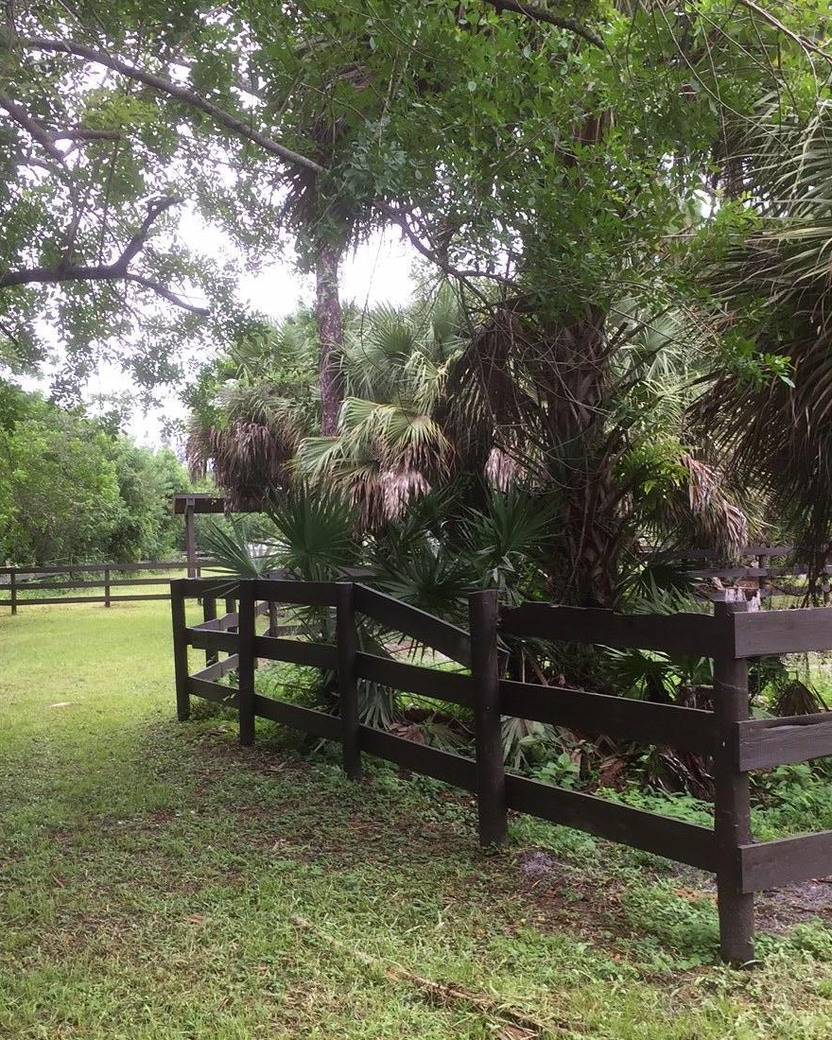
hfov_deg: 35.7
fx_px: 1293
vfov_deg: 43.7
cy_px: 592
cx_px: 410
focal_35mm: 42
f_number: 2.2
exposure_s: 1/120
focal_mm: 4.15
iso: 32
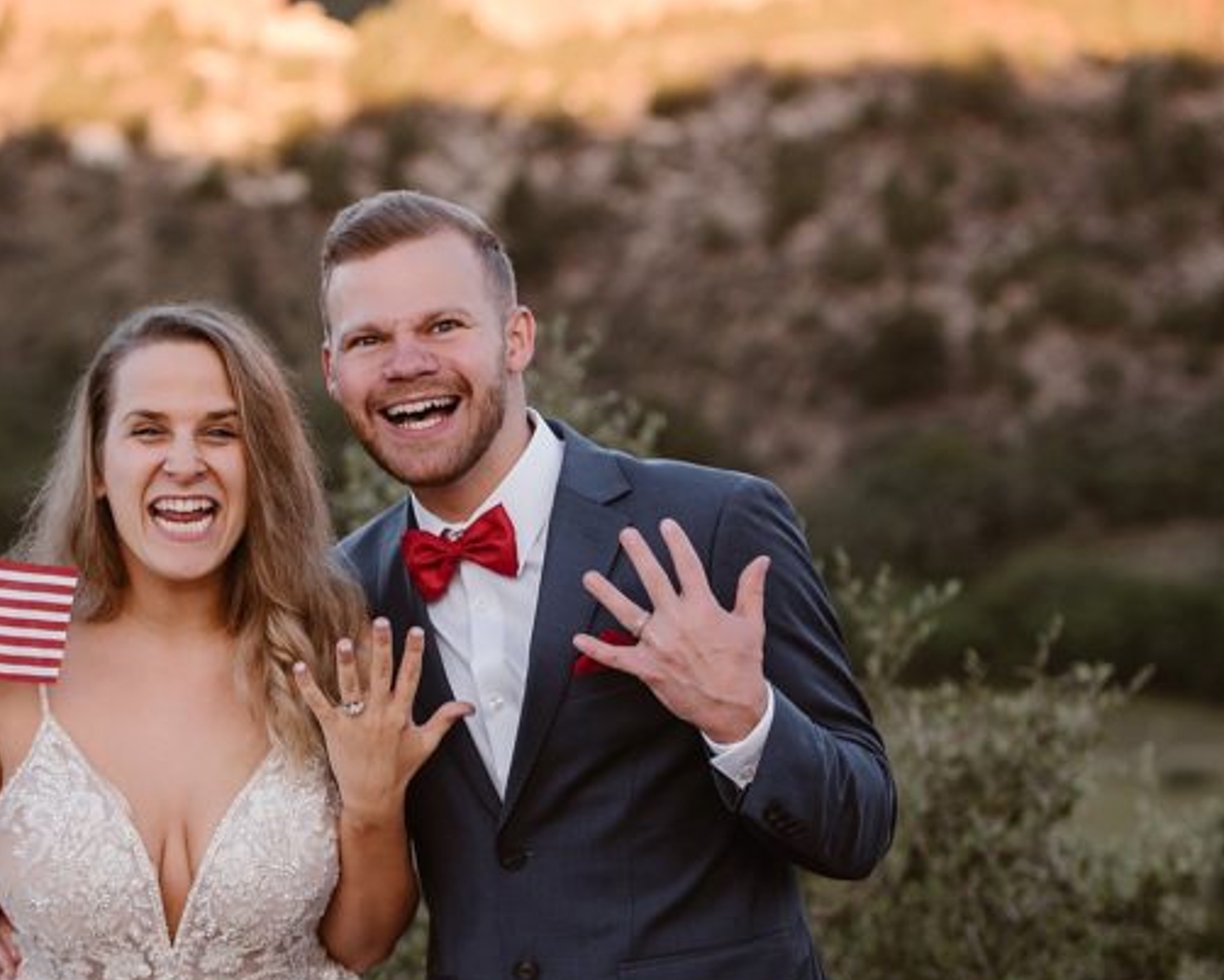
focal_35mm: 134
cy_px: 468
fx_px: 4856
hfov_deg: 14.3
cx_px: 397
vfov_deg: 11.5
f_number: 2.8
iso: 250
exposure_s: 1/320
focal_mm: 70
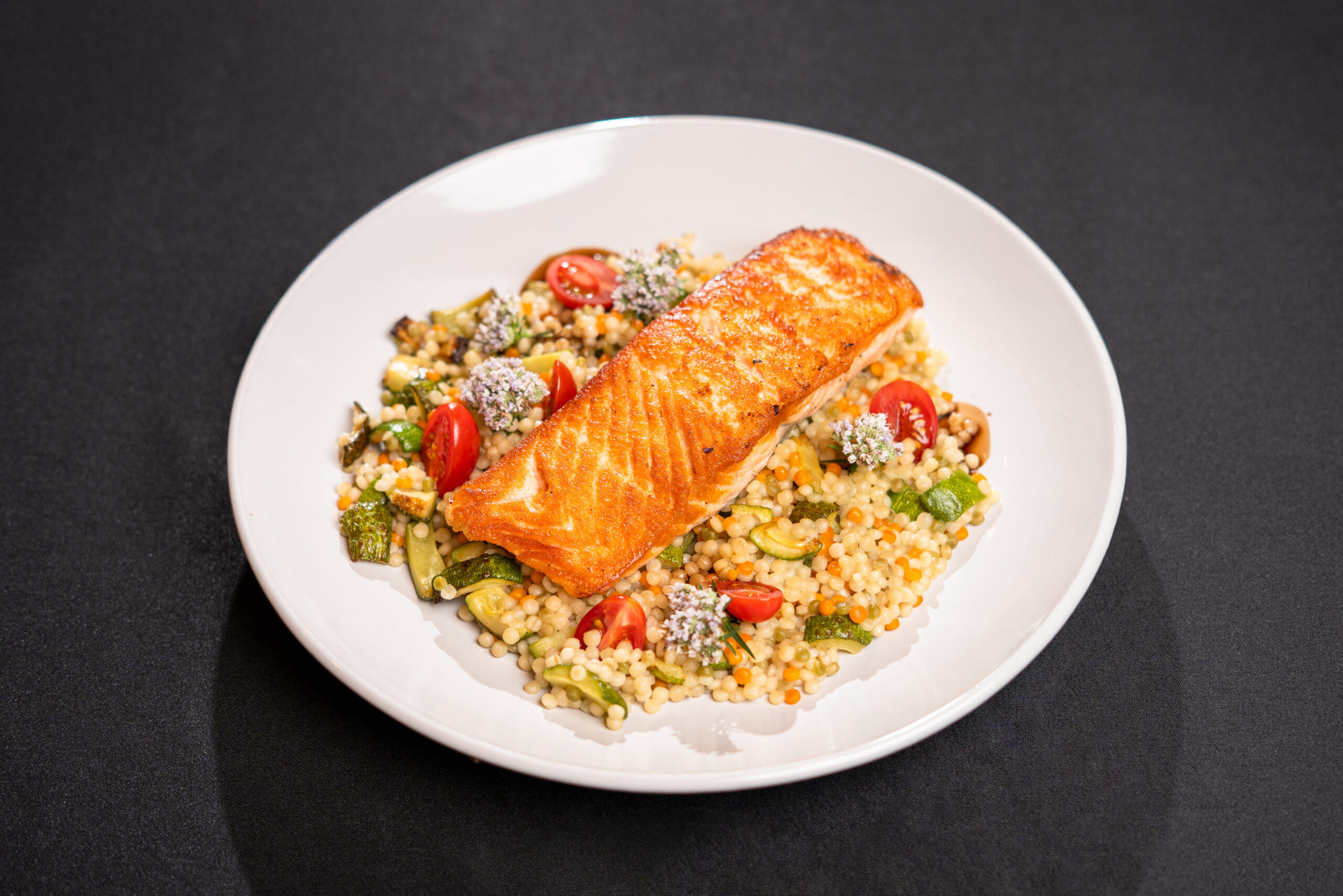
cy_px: 448
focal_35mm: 50
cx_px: 672
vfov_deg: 27.0
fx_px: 1865
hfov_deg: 39.6
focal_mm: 50
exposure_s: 1/200
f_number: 3.2
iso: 125
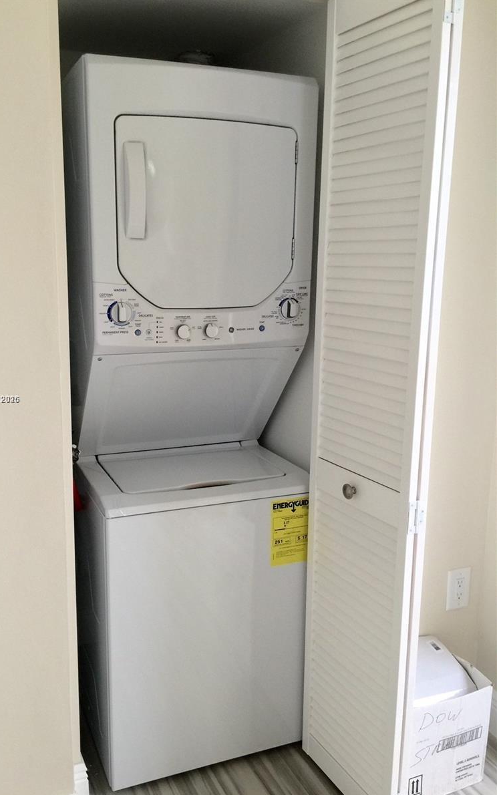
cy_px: 400
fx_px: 672
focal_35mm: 31
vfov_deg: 61.2
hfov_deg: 40.4
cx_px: 197
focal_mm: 4.15
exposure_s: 1/30
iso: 40
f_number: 2.2
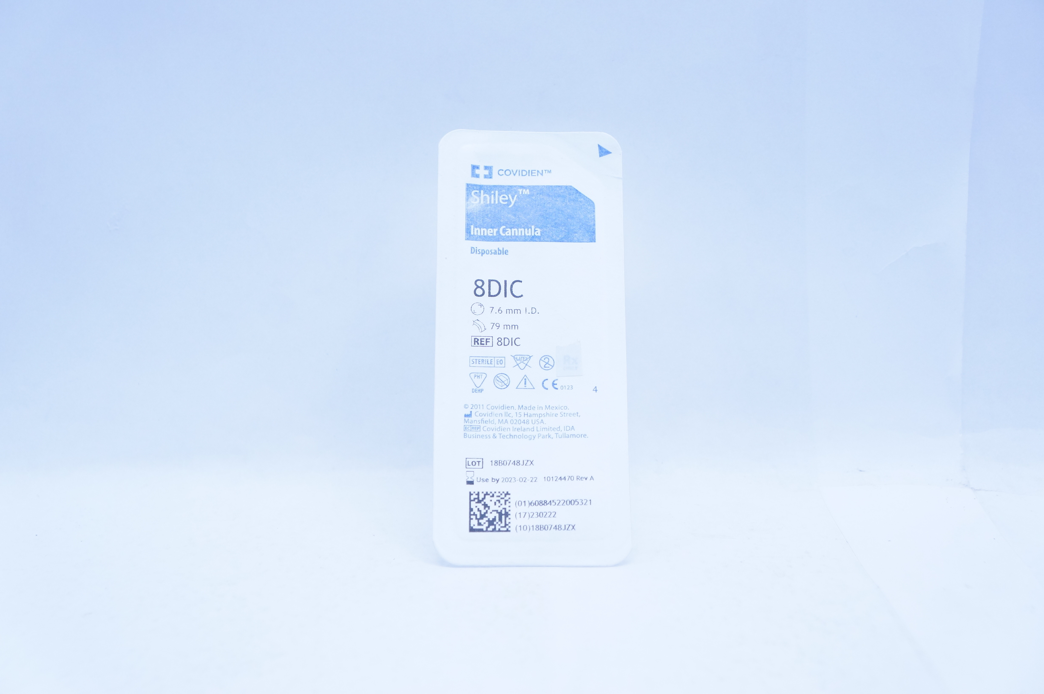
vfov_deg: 28.0
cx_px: 522
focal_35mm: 48
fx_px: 1390
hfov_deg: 41.2
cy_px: 347
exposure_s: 1/200
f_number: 5
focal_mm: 32
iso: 800
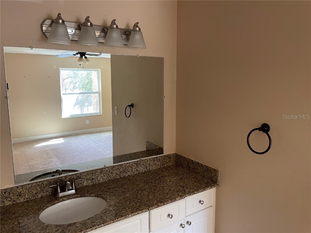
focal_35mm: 26
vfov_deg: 53.1
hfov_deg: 67.3
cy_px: 116
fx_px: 234
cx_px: 156
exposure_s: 1/60
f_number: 1.6
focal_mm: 4.2
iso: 200
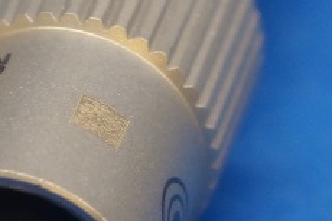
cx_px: 10
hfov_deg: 3.6
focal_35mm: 573
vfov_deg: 2.4
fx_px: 5285
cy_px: 240
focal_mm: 55
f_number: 5.6
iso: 400
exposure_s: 1/80
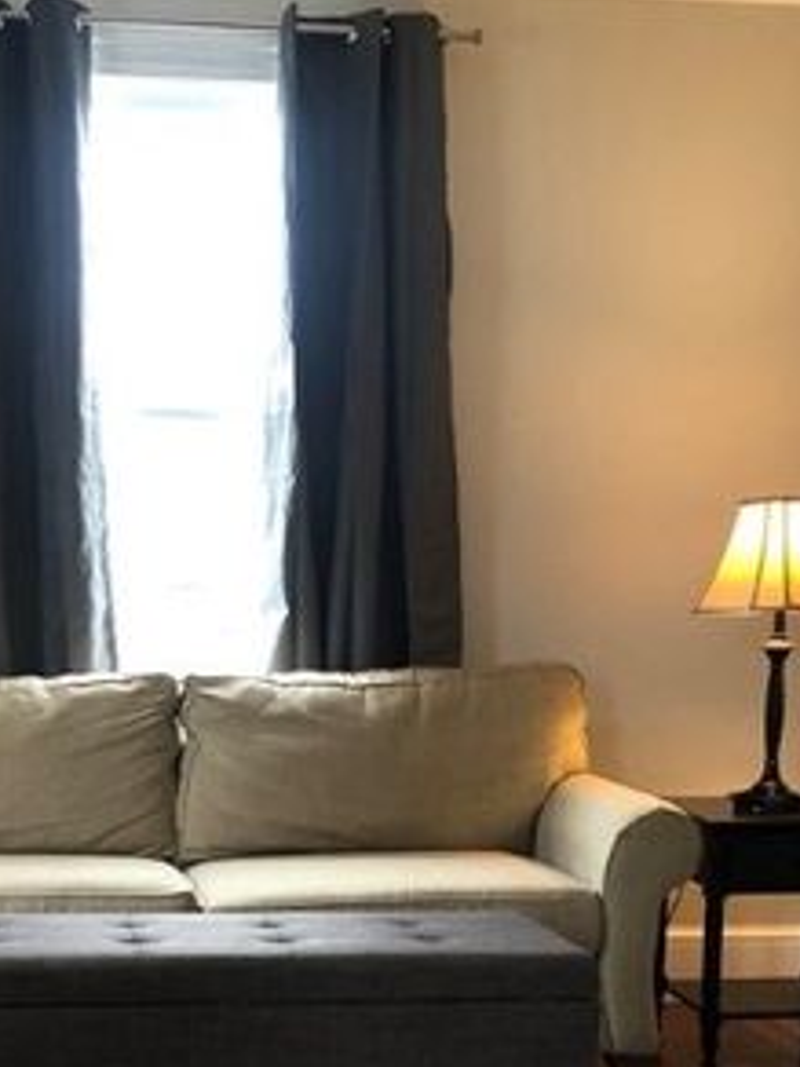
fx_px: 1972
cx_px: 314
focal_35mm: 64
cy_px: 864
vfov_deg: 29.5
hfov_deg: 22.9
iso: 40
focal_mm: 3.99
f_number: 1.8
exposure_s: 1/17
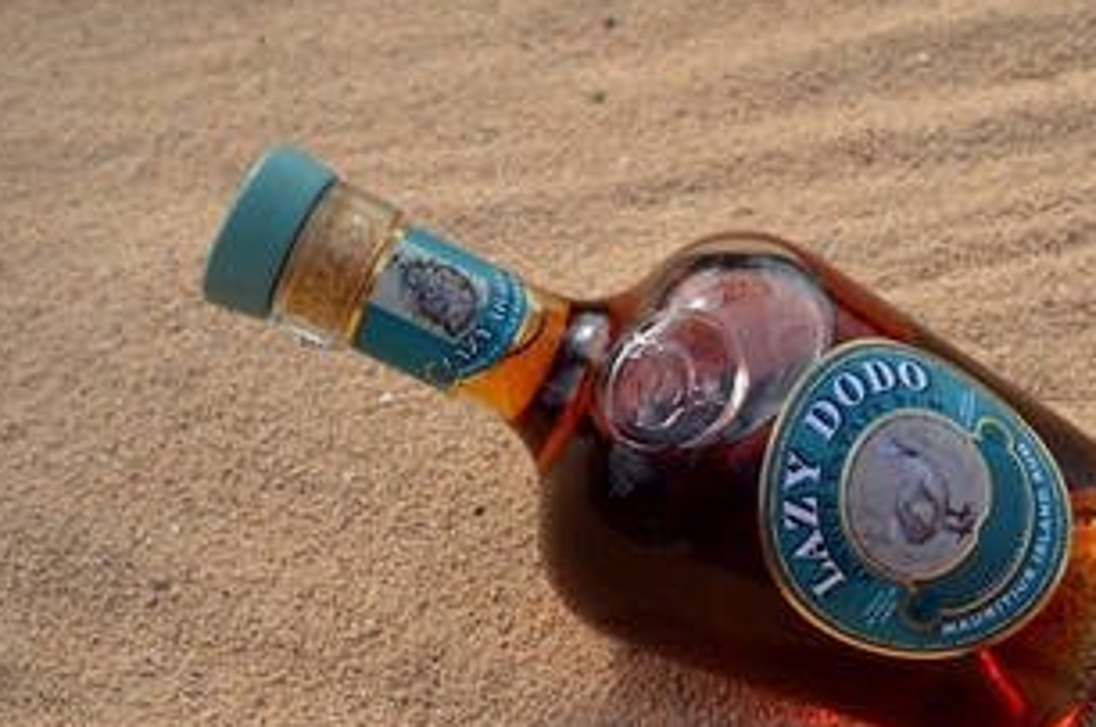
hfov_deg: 41.6
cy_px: 374
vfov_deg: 28.6
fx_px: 1429
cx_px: 695
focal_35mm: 47
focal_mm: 24
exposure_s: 1/250
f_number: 8
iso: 125
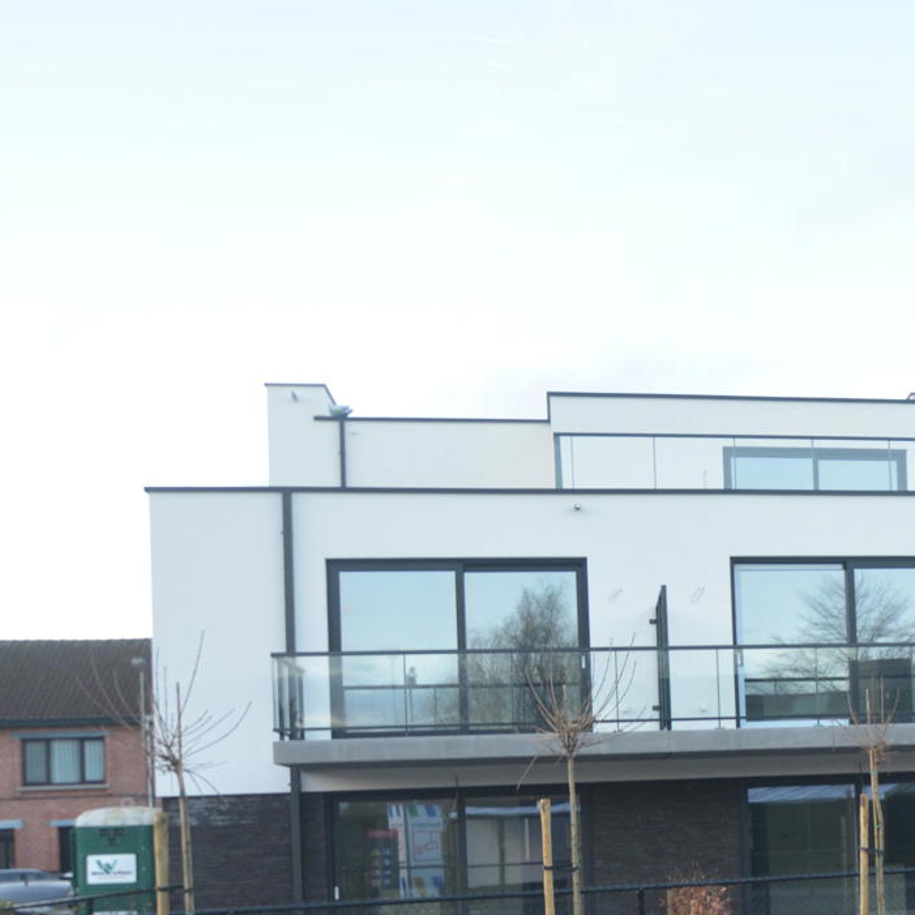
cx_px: 942
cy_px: 761
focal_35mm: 49
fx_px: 1468
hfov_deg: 31.6
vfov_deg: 33.4
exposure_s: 1/100
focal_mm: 15
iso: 400
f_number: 5
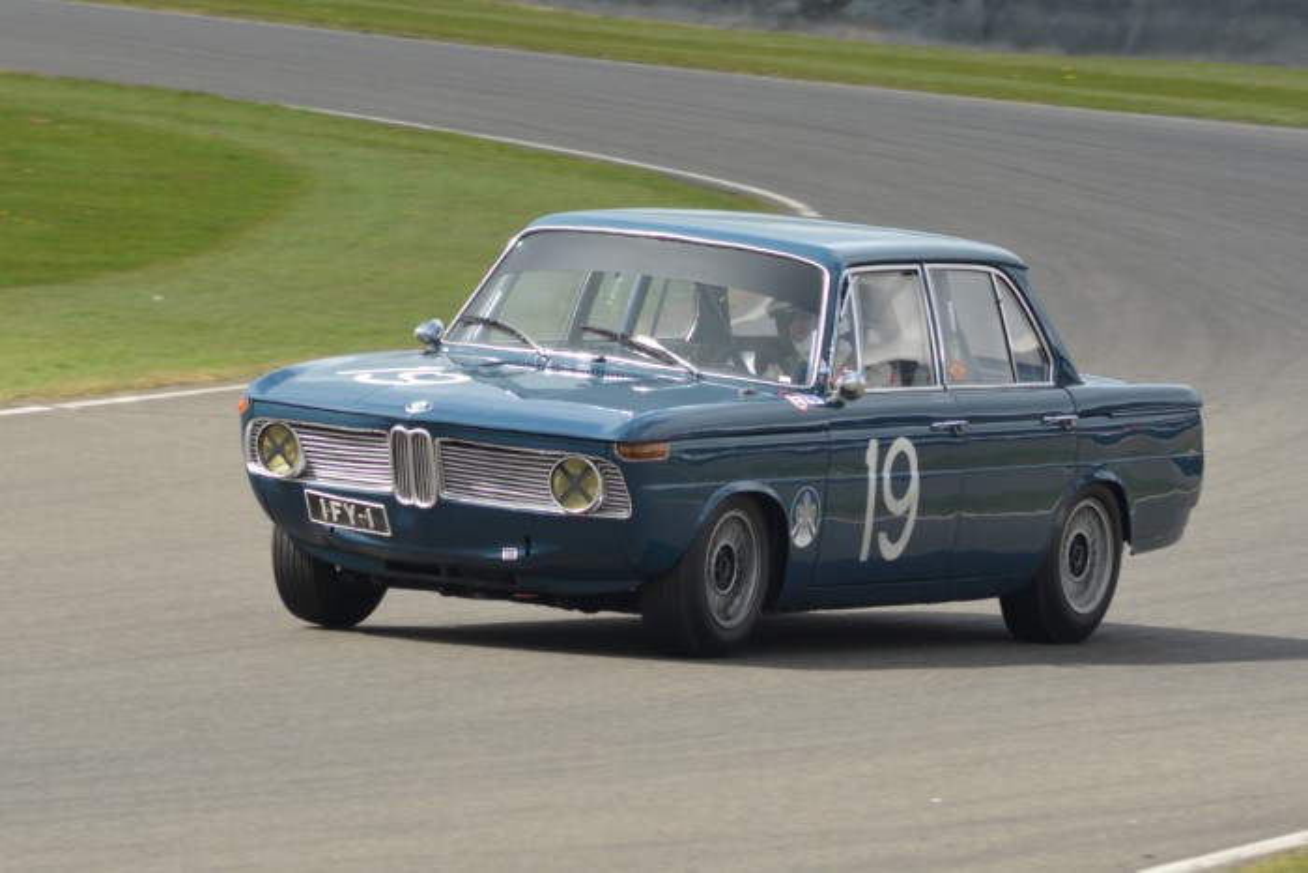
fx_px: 13627
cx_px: 654
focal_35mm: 375
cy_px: 436
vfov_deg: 3.7
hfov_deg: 5.5
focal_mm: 250
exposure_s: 1/400
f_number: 11
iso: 400
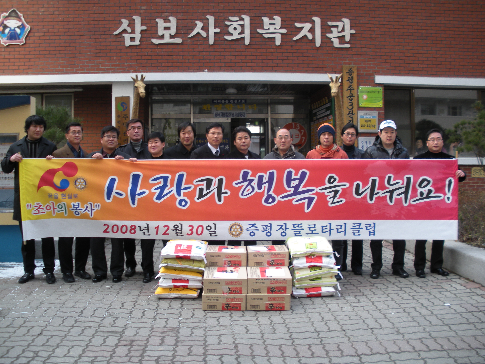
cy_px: 182
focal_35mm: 36
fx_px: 504
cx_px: 242
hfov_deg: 51.4
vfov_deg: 39.7
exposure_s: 1/59.5
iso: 64
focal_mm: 6.3
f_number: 3.5
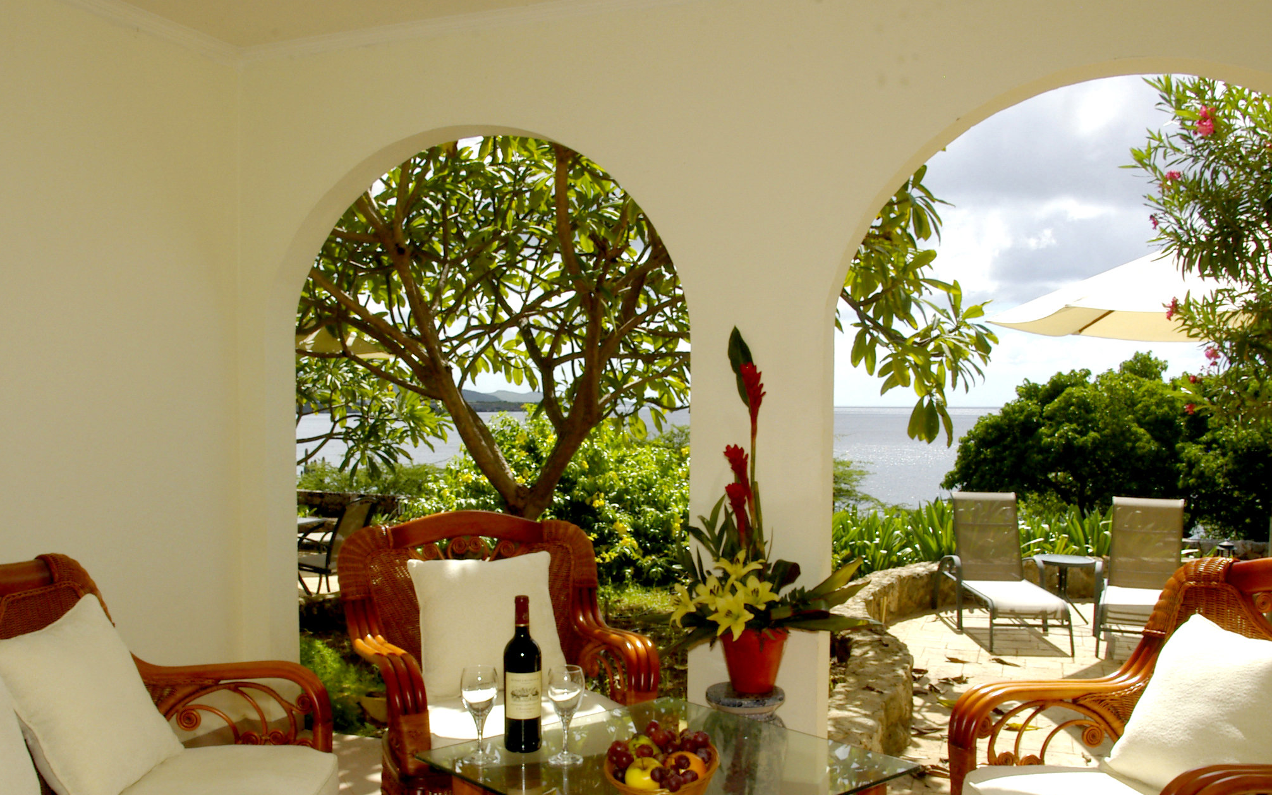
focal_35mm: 32
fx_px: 1109
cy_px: 504
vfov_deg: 39.1
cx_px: 577
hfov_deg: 59.5
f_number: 18
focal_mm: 14
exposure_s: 1/100
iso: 200
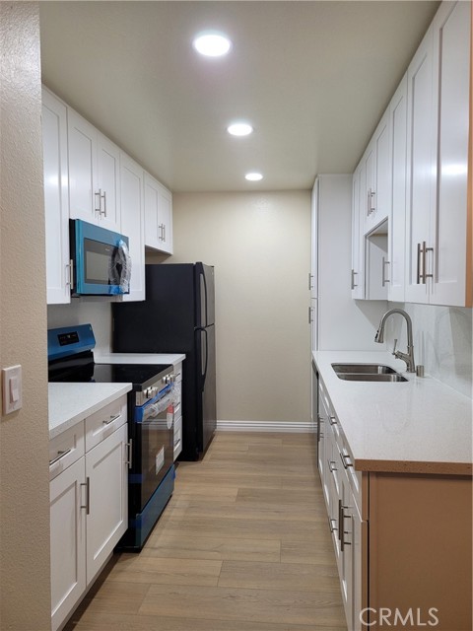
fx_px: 474
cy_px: 316
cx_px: 236
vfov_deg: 67.3
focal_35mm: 26
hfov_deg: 53.1
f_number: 1.8
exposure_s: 1/120
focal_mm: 5.4
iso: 250
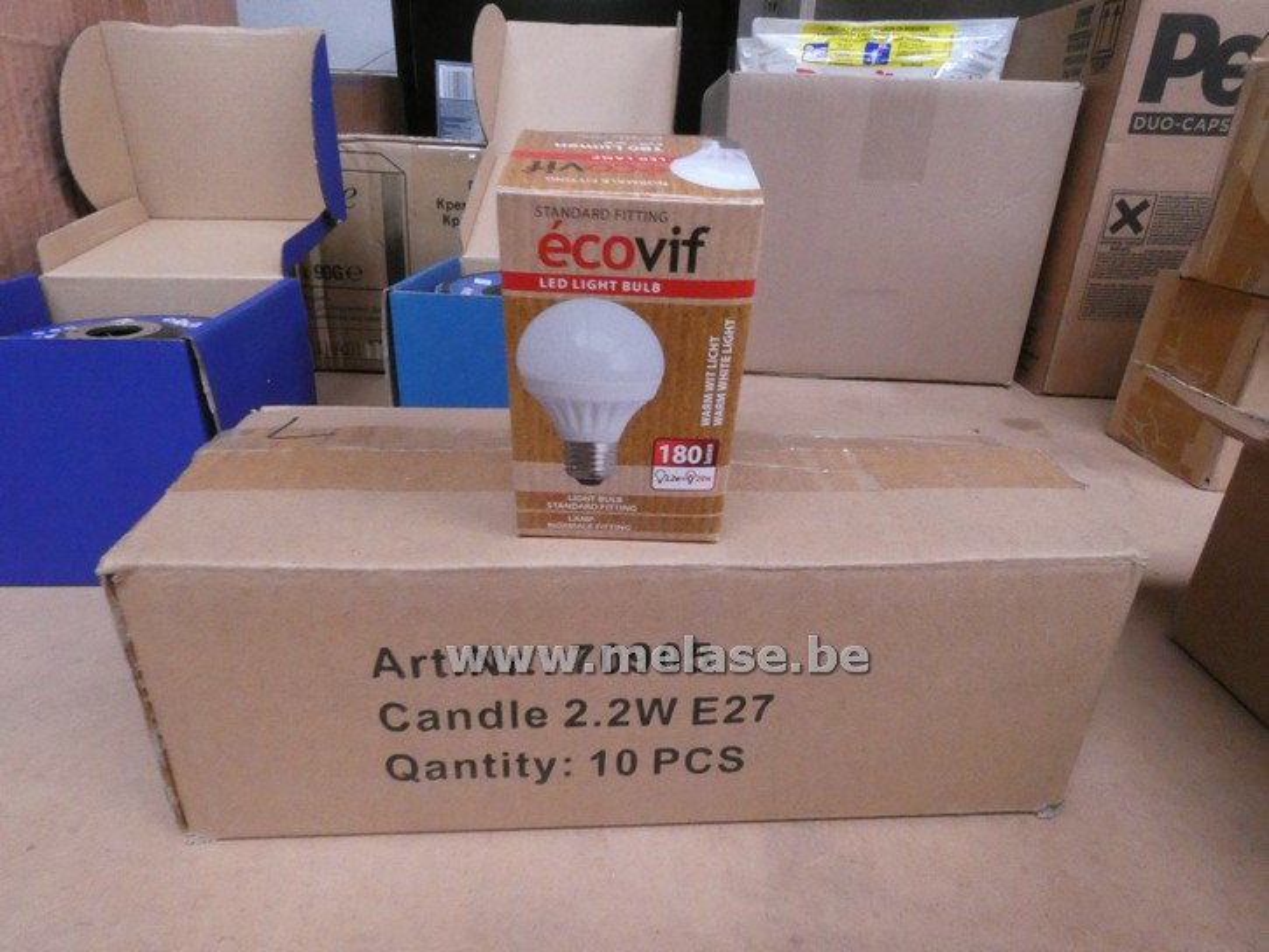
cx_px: 634
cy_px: 476
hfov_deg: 81.7
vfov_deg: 66.0
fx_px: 733
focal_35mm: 20
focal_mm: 3.6
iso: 1600
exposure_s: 1/20
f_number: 8
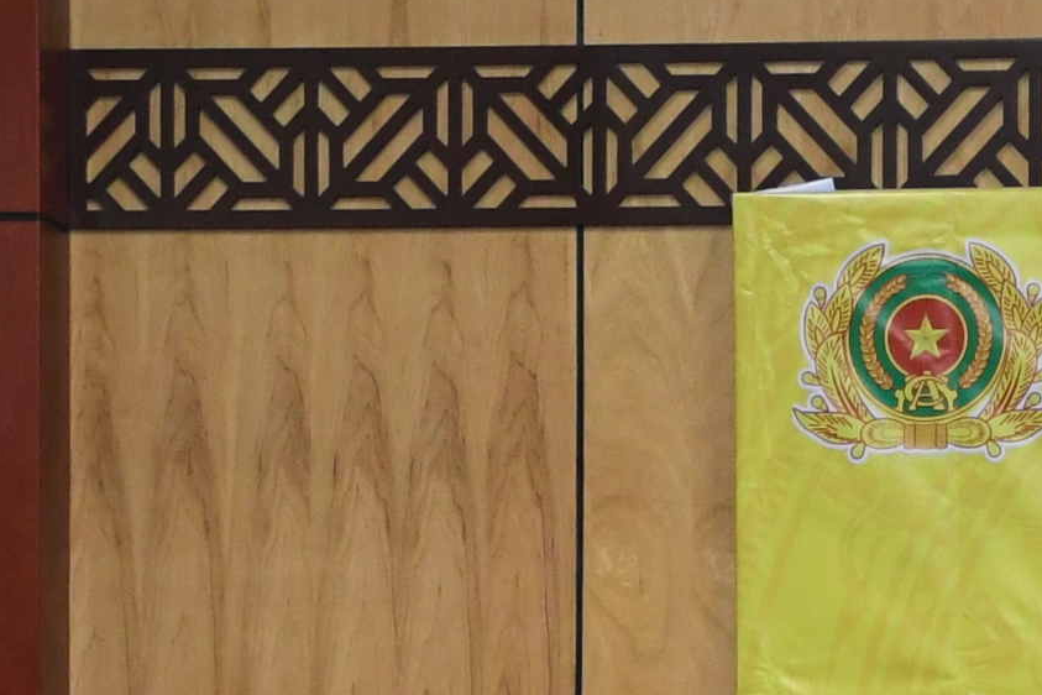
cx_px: 1213
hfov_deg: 6.6
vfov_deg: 4.3
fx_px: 9030
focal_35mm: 312
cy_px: 1547
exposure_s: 1/200
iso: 1600
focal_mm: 42
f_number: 4.5
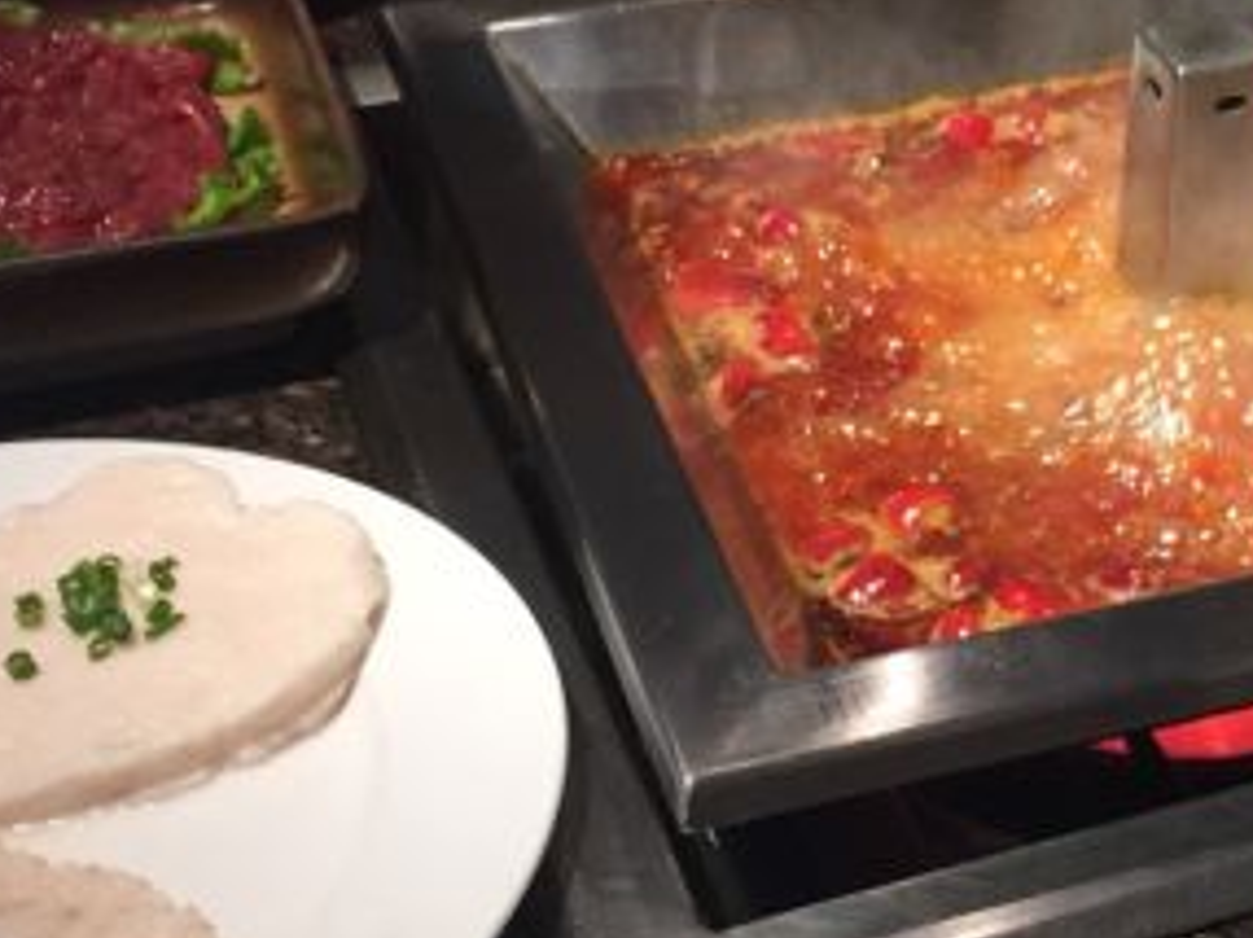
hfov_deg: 26.6
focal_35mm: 71
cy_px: 568
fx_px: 2568
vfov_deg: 20.7
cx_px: 1091
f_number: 2.2
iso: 50
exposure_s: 1/30
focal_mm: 4.15
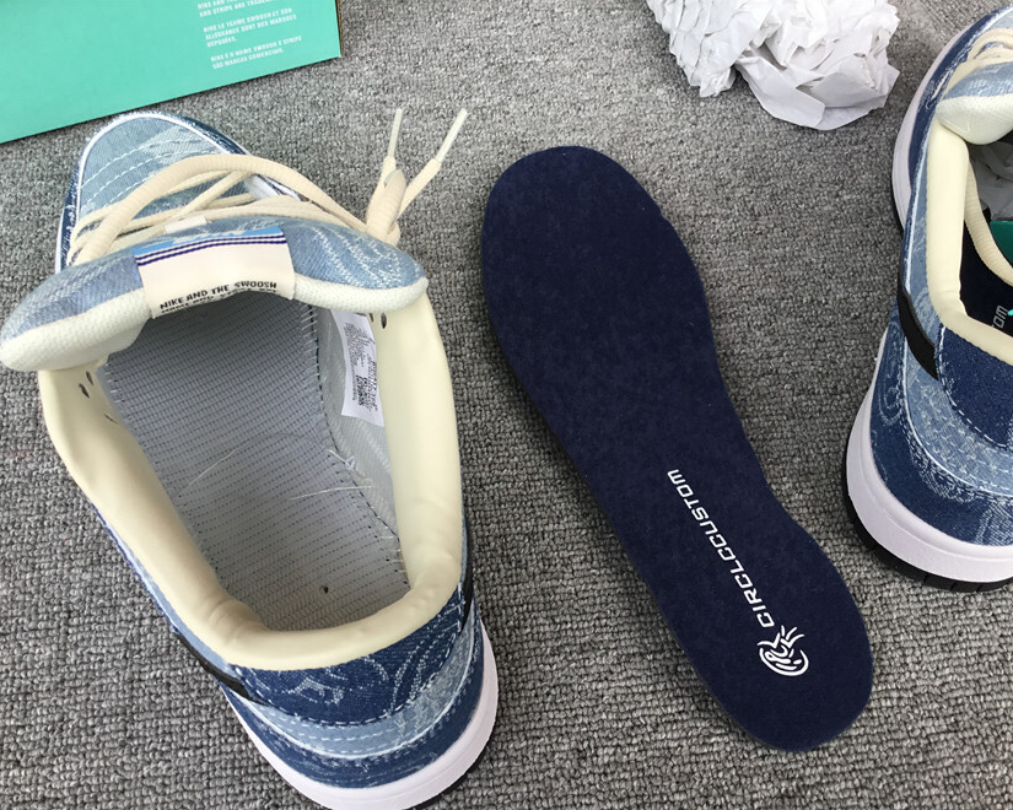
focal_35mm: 33
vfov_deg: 44.5
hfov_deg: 54.2
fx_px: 989
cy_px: 412
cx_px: 516
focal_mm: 3.3
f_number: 2.4
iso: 25
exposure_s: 1/204
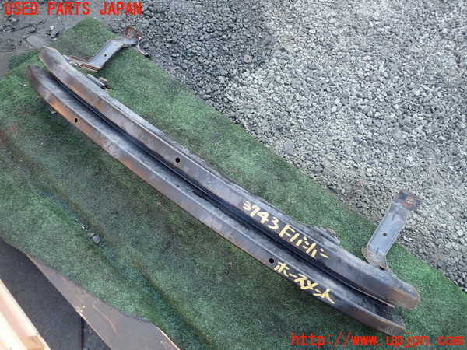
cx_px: 234
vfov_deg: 54.9
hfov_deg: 69.4
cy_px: 175
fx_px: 337
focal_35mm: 25
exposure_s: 1/60
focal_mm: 4.5
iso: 100
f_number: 2
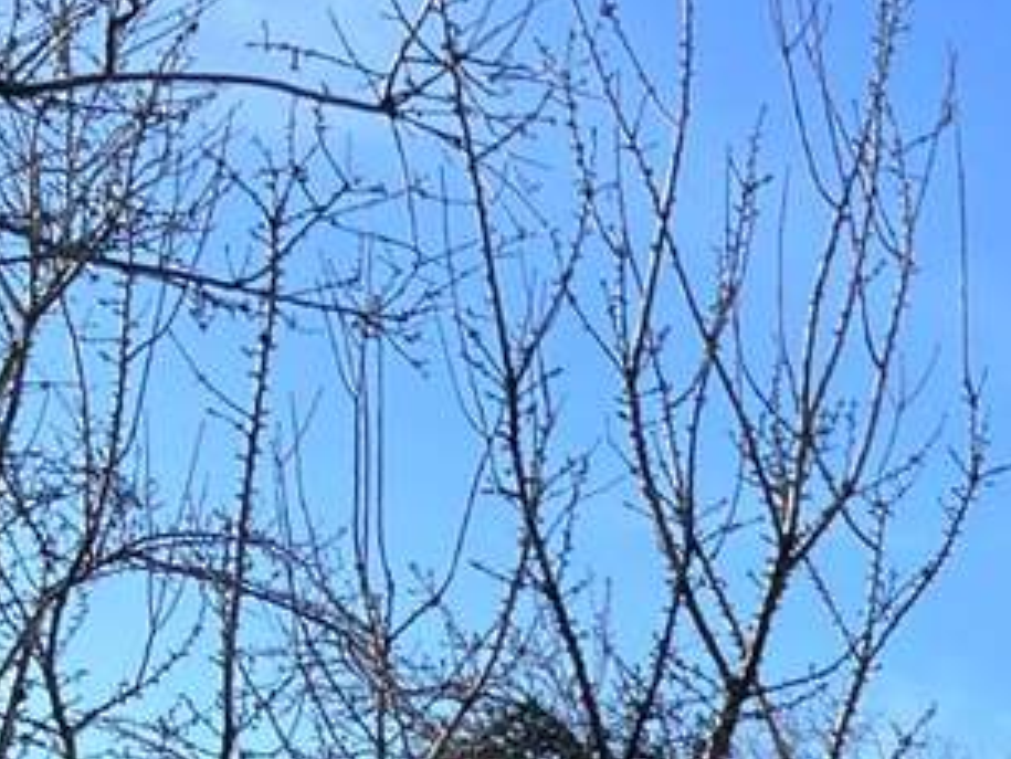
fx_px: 3185
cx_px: 1790
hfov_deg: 15.6
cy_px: 1080
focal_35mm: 109
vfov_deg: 13.0
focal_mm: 5.7
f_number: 1.5
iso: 50
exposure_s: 1/2083
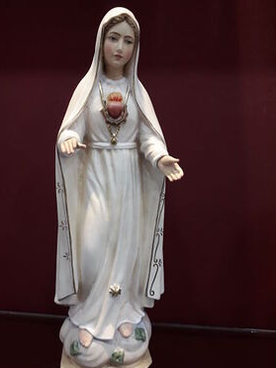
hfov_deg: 48.2
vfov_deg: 61.7
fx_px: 308
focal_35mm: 29
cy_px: 182
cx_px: 131
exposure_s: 1/50
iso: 80
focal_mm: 3.6
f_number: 1.9
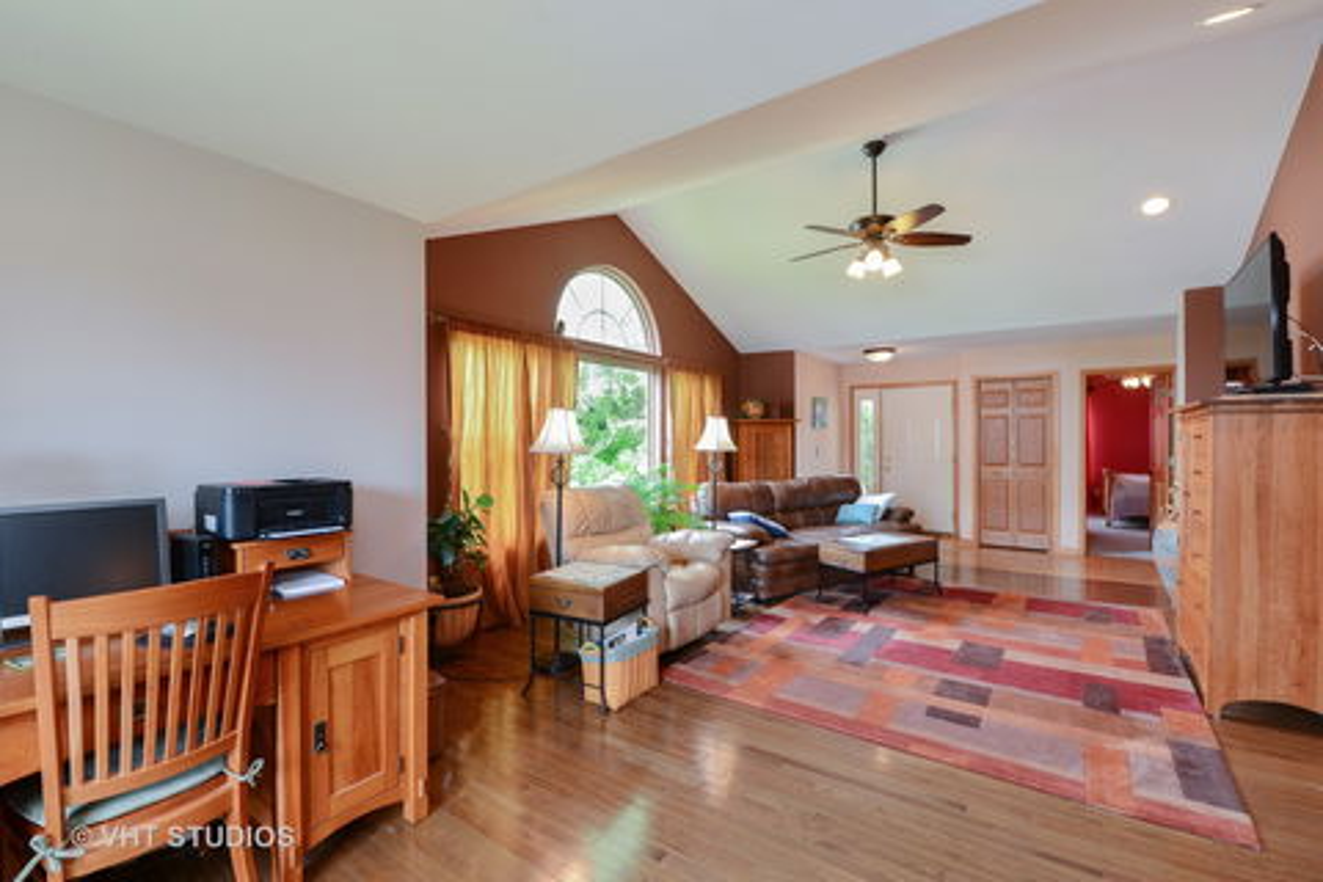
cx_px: 662
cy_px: 441
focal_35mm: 15
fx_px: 551
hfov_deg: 100.4
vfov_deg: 77.3
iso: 200
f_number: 9
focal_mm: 15
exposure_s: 1/3
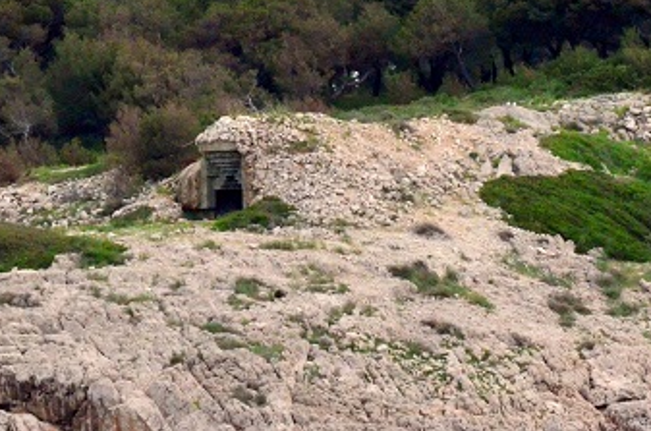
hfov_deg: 2.7
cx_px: 557
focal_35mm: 756
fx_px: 13639
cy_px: 219
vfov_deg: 1.8
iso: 2800
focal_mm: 170
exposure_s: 1/8000
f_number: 5.6
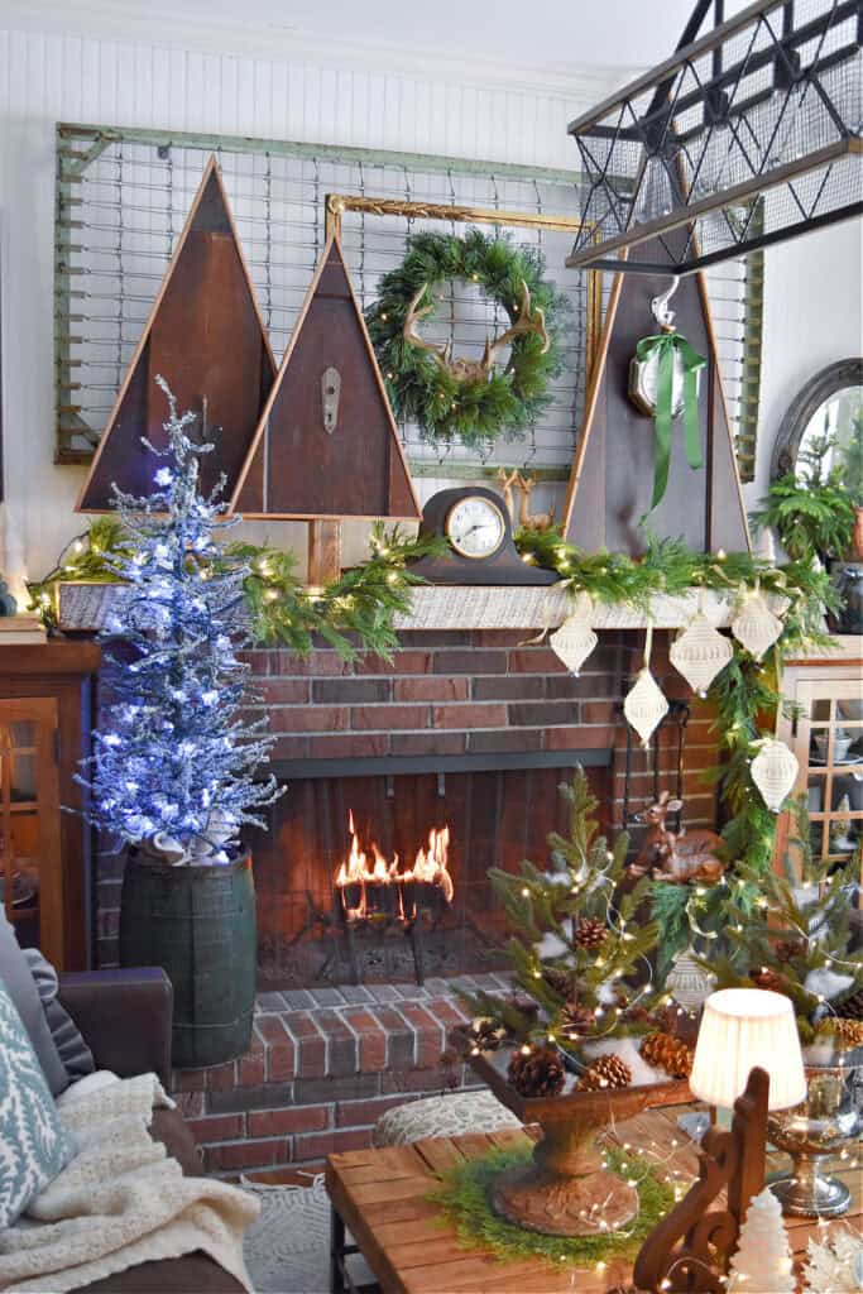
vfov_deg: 49.5
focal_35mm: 39
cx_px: 432
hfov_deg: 34.2
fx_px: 1402
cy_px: 647
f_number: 4
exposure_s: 1/60
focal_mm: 26
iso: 1250
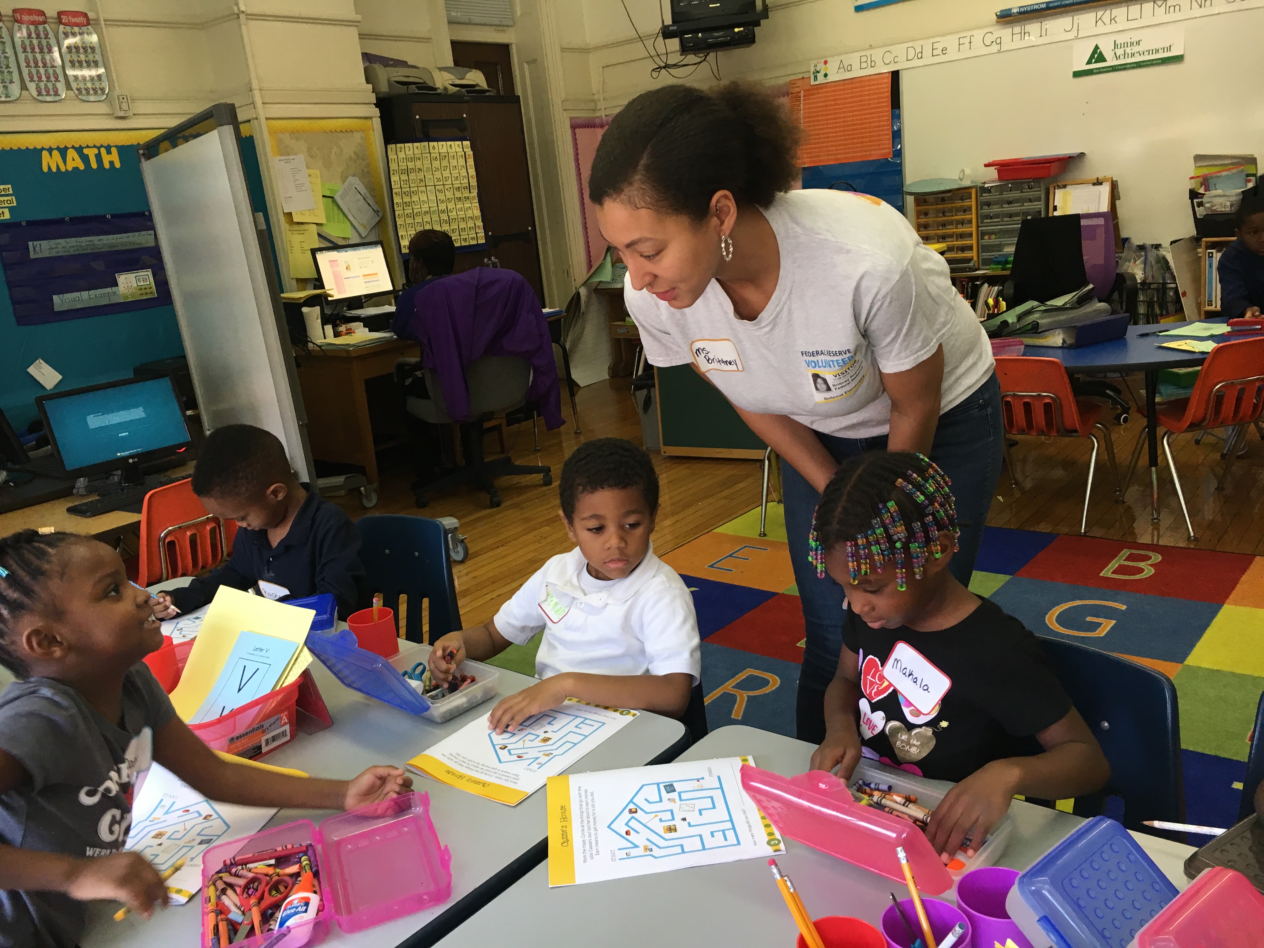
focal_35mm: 29
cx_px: 632
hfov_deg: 61.7
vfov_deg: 48.2
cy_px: 474
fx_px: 1059
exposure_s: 1/30
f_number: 2.2
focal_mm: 4.15
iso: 32
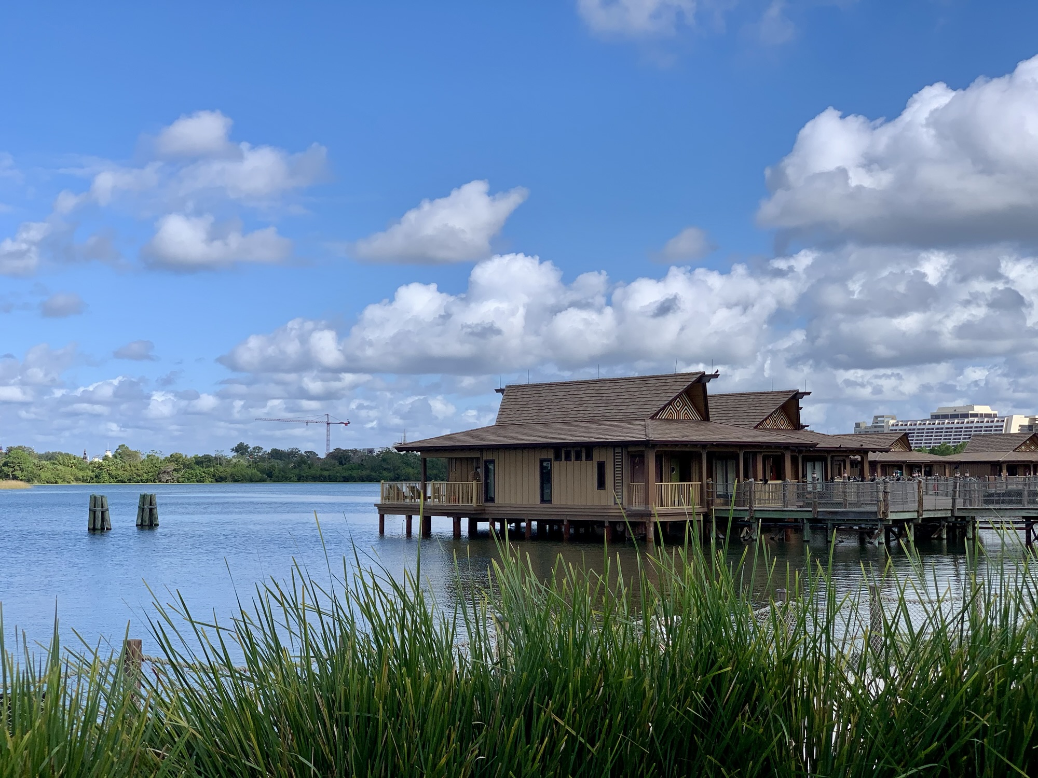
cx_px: 519
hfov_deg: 36.8
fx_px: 1559
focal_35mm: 52
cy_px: 389
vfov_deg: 28.0
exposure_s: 1/1453
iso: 16
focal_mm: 6
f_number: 2.4
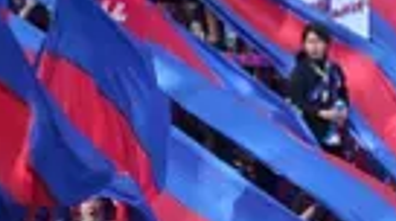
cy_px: -96
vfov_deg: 0.9
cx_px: 431
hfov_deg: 1.7
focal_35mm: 1306
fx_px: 13692
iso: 1000
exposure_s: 1/1000
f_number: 6.3
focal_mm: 282
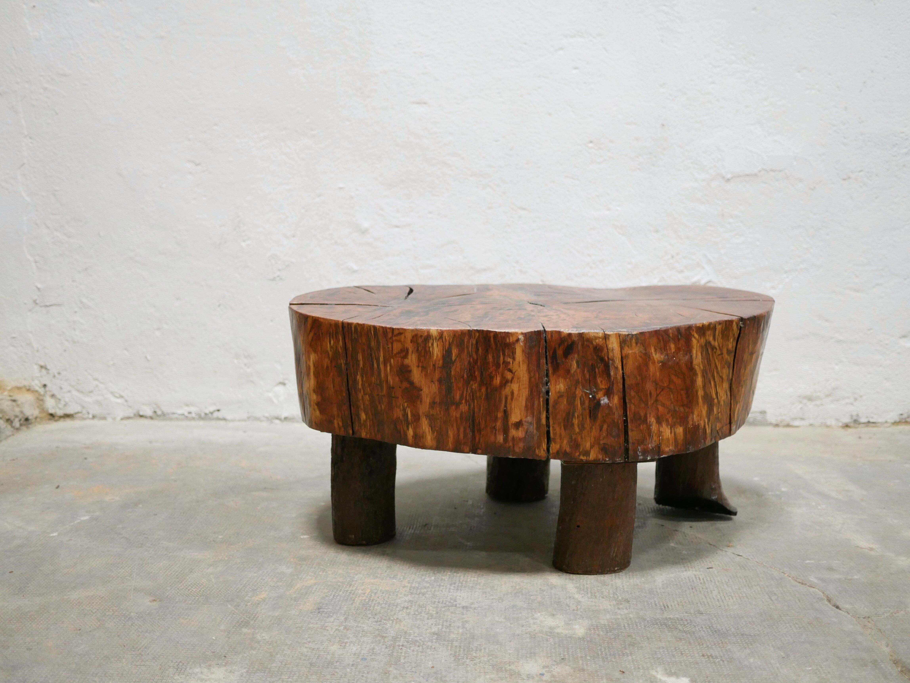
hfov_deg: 46.8
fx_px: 1052
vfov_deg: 36.0
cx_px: 455
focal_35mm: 40
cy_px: 342
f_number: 1.7
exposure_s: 1/60
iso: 1000
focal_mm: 20
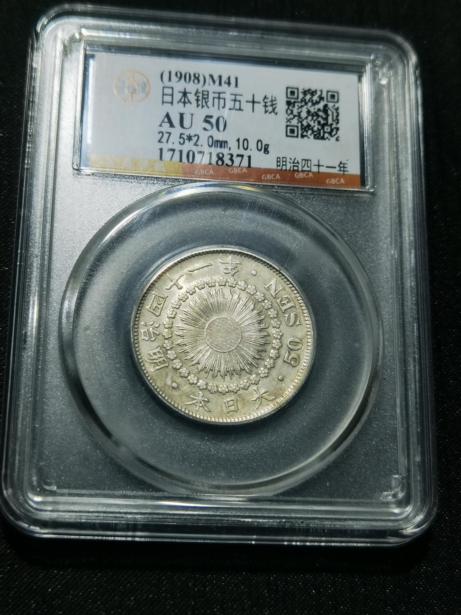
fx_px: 1012
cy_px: 308
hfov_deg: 25.7
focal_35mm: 57
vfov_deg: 33.8
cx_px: 230
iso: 64
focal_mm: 6.67
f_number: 1.9
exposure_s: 1/100
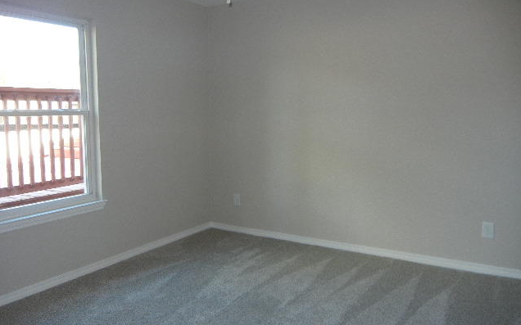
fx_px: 454
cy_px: 148
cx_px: 260
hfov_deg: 59.7
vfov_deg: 39.4
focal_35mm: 32
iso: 200
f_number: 3.5
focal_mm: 5.4
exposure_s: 1/30
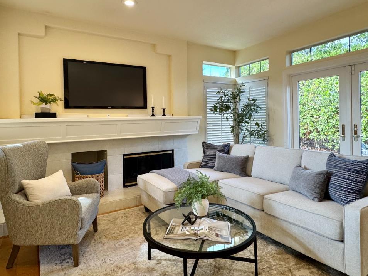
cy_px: 122
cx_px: 178
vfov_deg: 60.9
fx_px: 234
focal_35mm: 22
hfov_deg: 76.4
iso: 200
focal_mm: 2.22
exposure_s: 1/120
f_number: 2.2
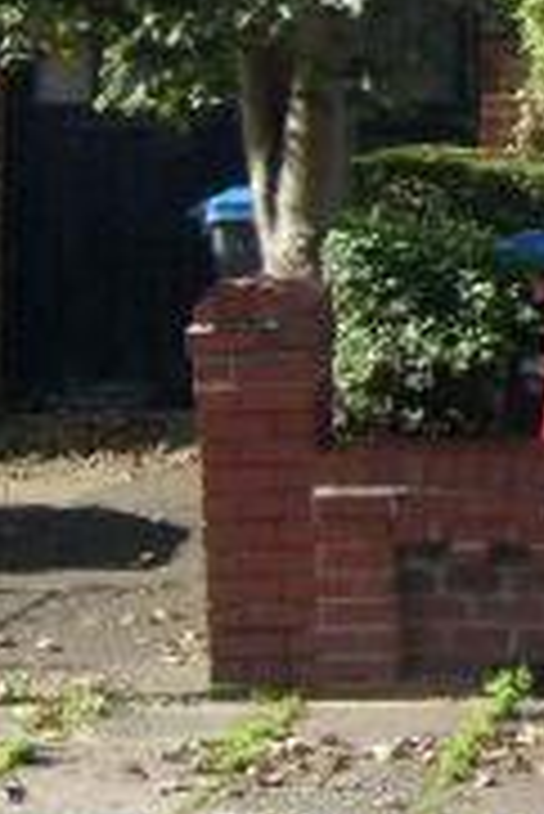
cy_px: -151
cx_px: 1230
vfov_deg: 13.8
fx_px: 3258
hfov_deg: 8.8
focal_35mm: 144
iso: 80
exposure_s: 1/125
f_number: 6.8
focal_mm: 7.1
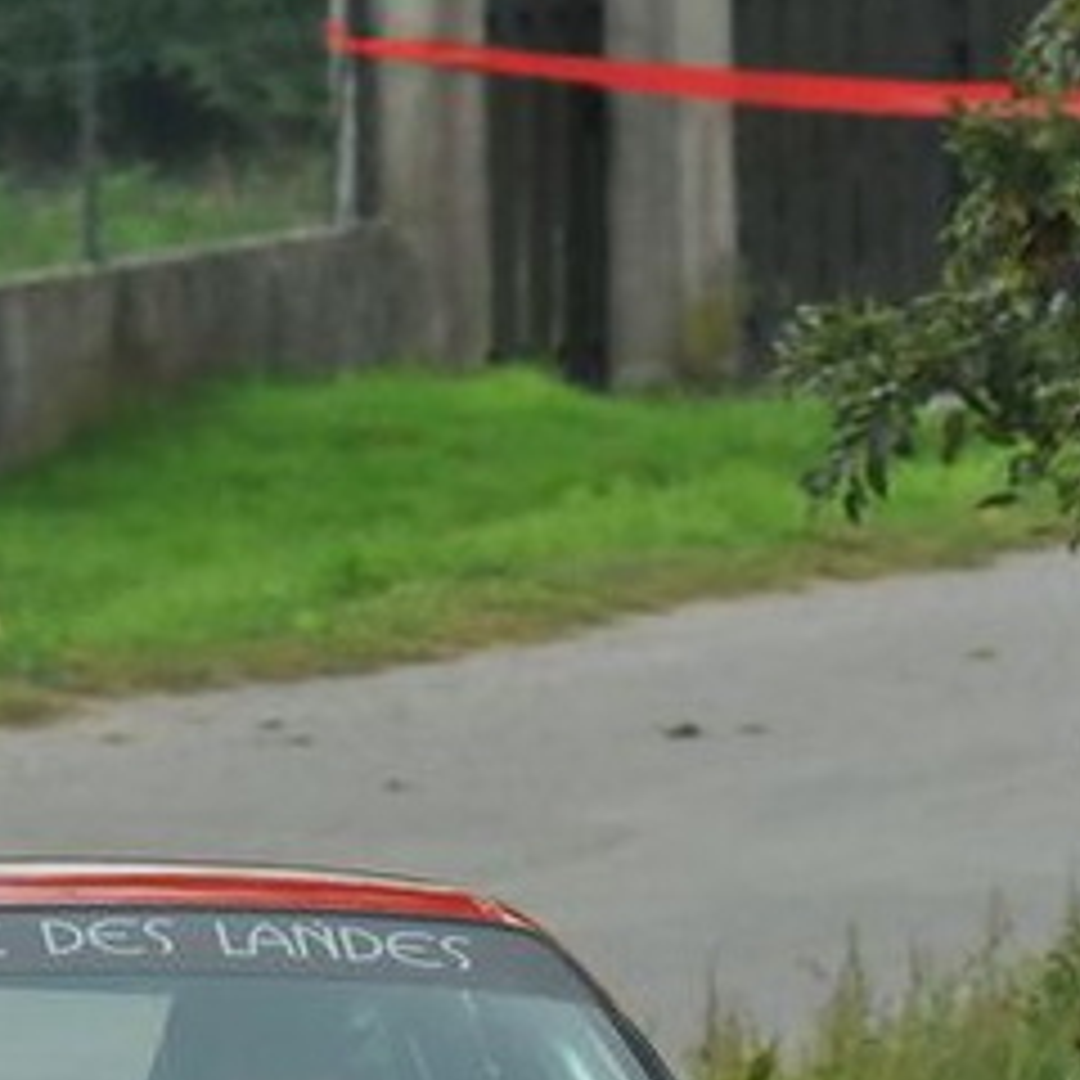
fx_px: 44405
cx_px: 184
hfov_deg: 1.4
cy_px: 1015
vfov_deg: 1.4
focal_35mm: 1258
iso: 1000
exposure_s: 1/640
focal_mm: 300
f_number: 13
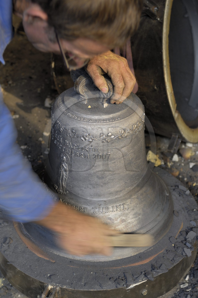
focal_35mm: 75
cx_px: 99
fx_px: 621
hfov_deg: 18.1
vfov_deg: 27.0
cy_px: 149
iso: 100
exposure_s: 1/10
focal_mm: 50
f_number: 3.5
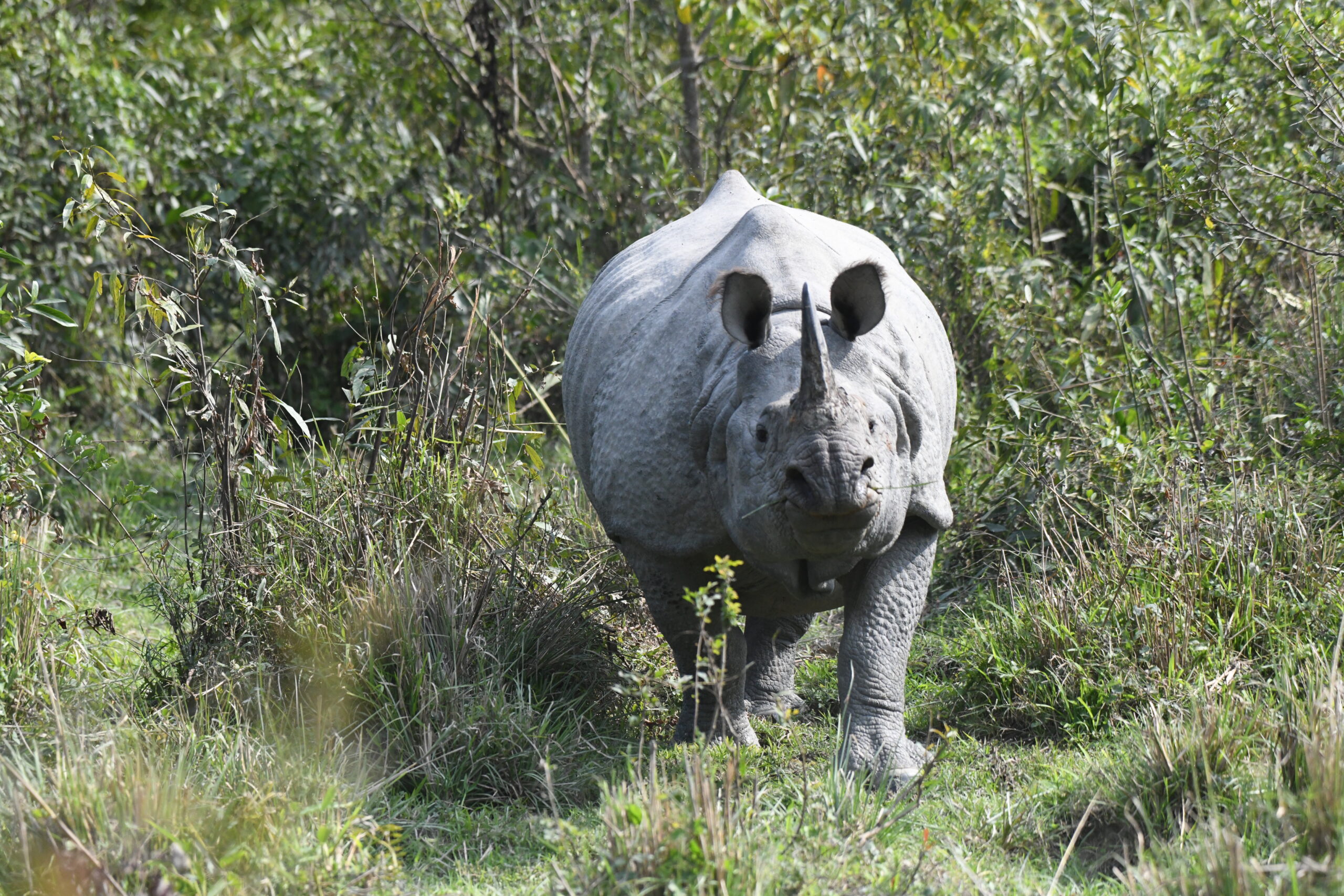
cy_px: 448
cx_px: 672
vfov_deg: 6.5
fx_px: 7840
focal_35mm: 210
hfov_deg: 9.8
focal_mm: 210
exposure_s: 1/8000
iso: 3200
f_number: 5.6
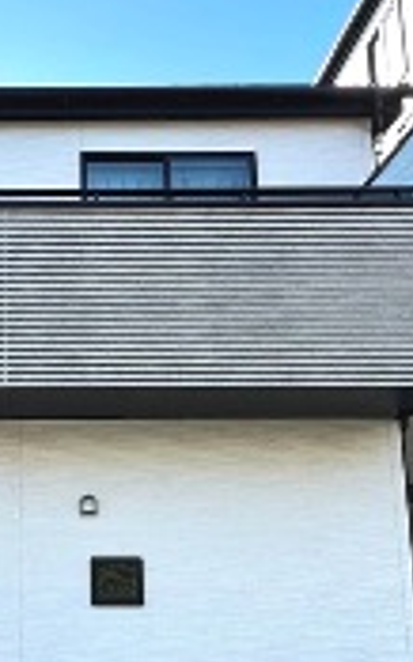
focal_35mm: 34
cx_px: 27
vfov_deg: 53.7
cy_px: 511
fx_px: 614
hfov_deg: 34.7
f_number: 2.2
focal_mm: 2.22
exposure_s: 1/609
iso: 40
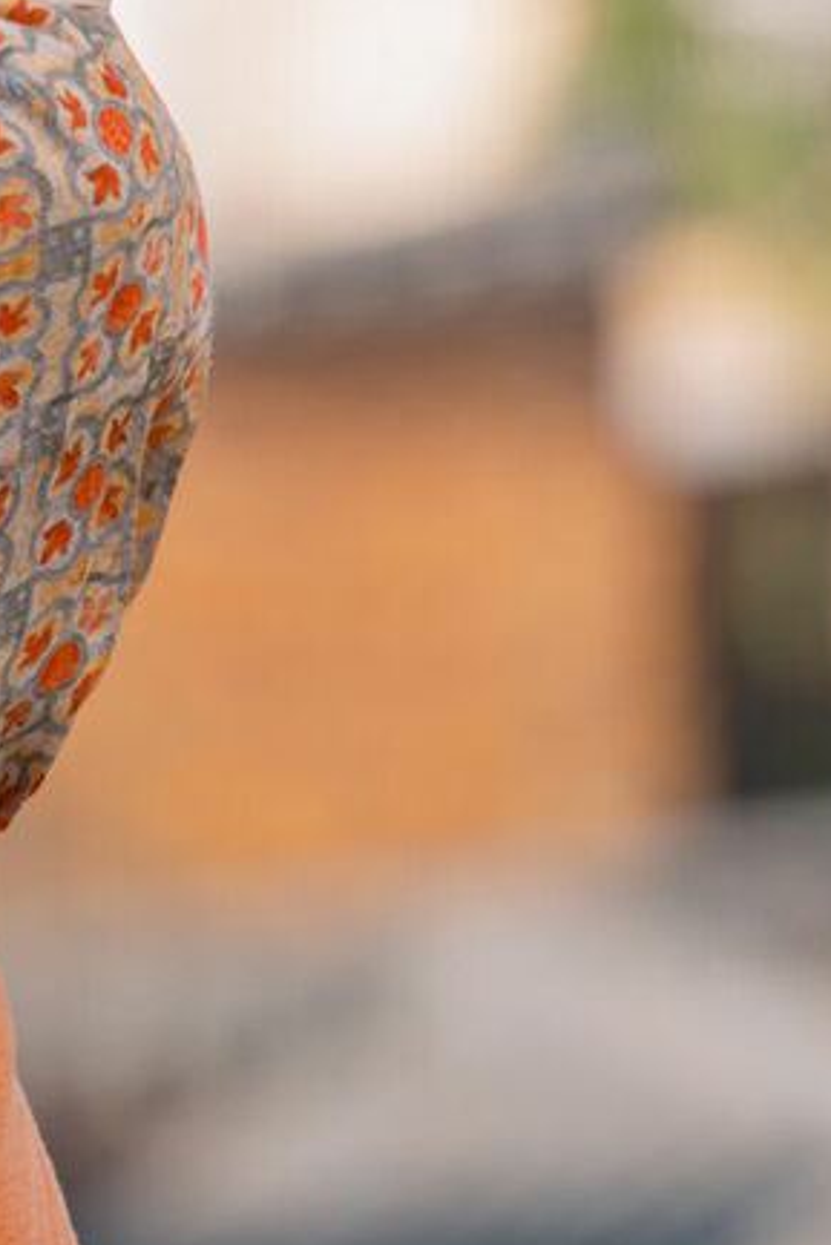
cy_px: 459
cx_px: -483
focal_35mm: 655
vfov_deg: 3.1
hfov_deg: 2.1
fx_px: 22659
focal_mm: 180
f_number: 3.5
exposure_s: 1/400
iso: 125
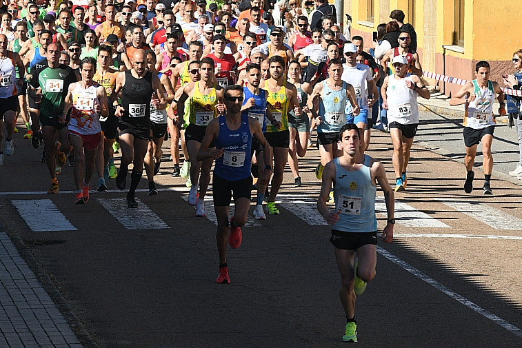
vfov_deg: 4.3
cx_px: 205
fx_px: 4597
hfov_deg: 6.5
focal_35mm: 317
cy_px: 74
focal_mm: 200
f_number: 10
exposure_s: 1/250
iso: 200
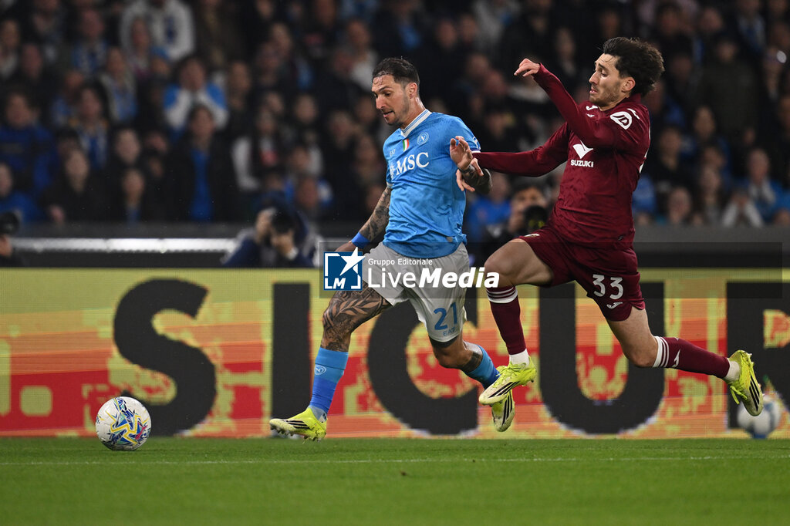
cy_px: 263
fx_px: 8774
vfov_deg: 3.4
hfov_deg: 5.2
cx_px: 395
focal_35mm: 400
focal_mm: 400
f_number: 3.2
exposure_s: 1/1600
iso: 1600
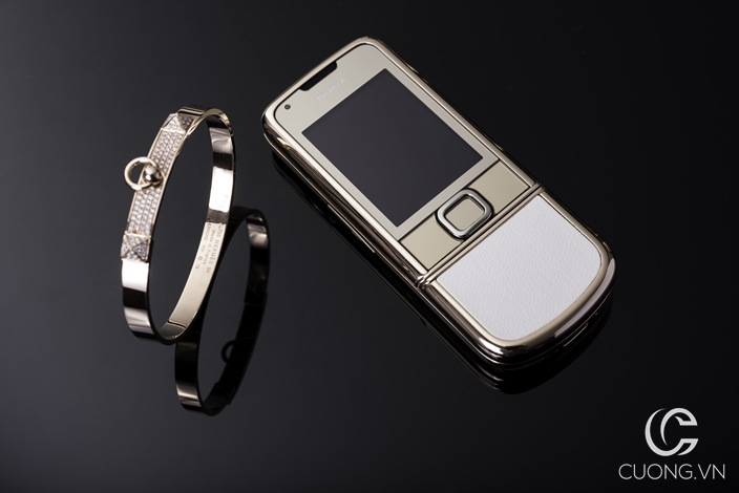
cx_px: 370
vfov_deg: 22.6
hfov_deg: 33.4
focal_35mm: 60
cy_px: 246
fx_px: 1232
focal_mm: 60
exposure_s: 1/250
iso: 100
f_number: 11
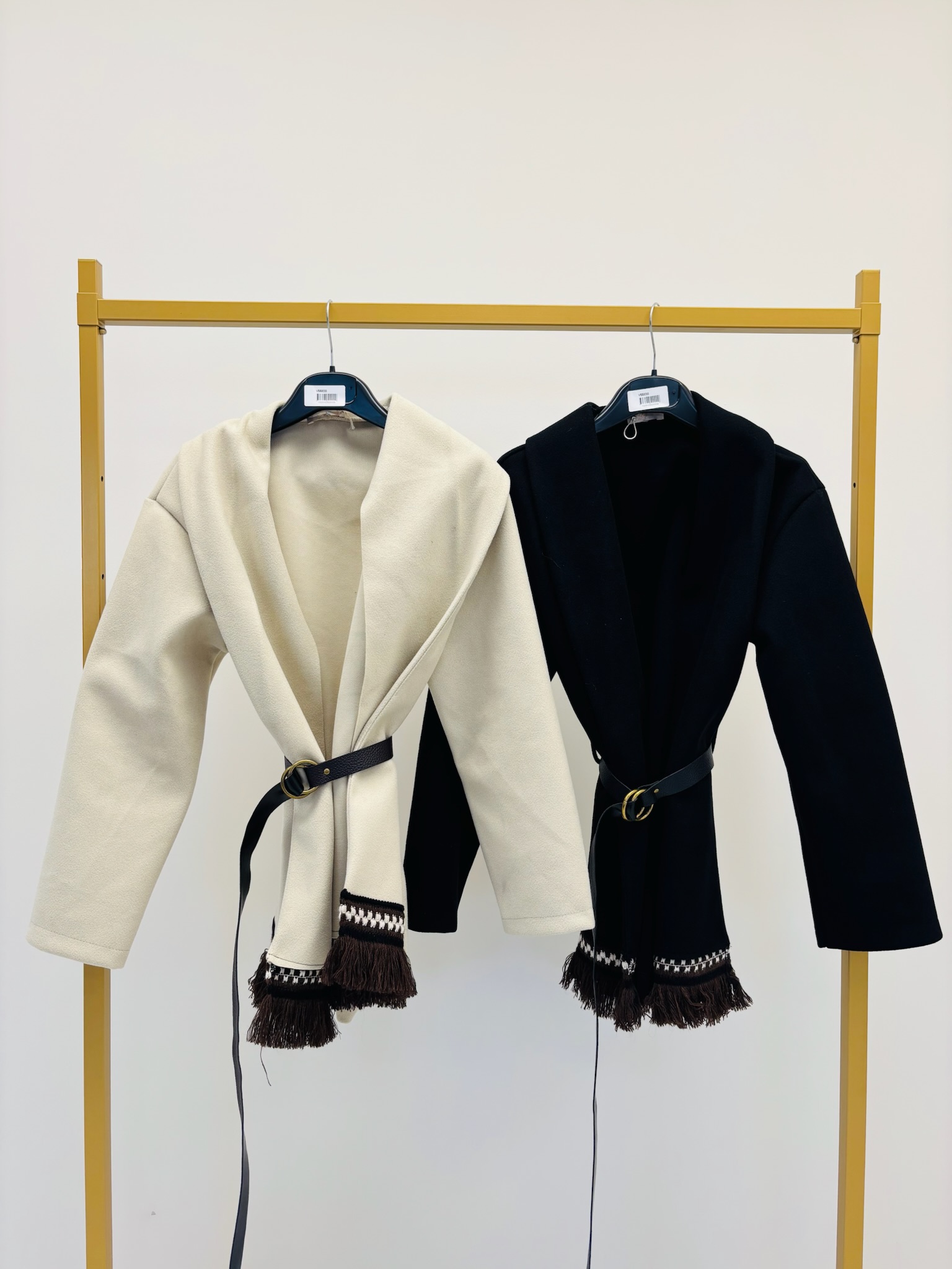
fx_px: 953
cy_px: 634
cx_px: 476
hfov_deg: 53.1
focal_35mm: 26
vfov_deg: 67.3
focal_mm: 5.96
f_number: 1.6
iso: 40
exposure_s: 1/165
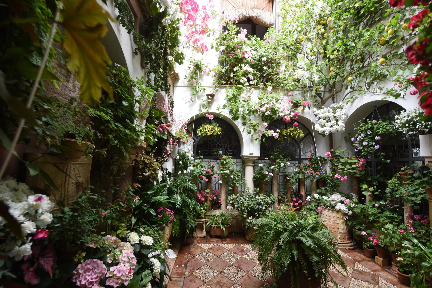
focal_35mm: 15
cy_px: 144
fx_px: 180
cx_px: 216
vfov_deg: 77.4
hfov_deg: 100.4
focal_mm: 15
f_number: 4.5
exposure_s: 1/400
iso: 720
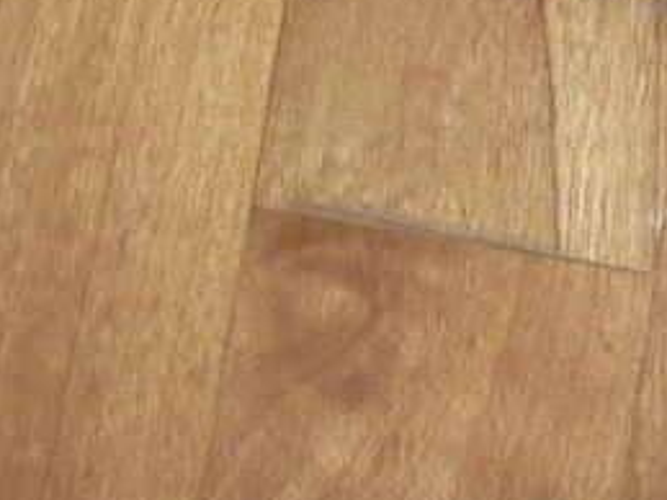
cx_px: 610
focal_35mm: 178
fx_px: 3428
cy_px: -451
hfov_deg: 11.0
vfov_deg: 8.0
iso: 100
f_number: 2.8
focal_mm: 6
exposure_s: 1/60
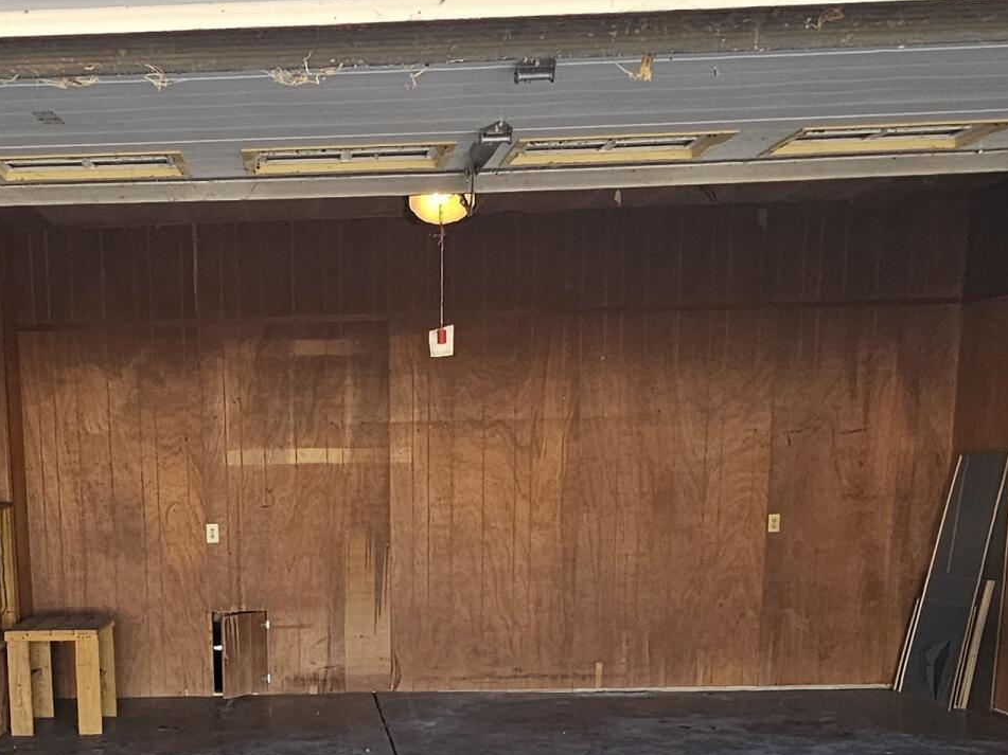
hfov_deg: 44.0
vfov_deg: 32.7
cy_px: 731
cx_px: 230
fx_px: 1194
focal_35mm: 41
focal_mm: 2.2
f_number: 2.2
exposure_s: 1/359
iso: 160
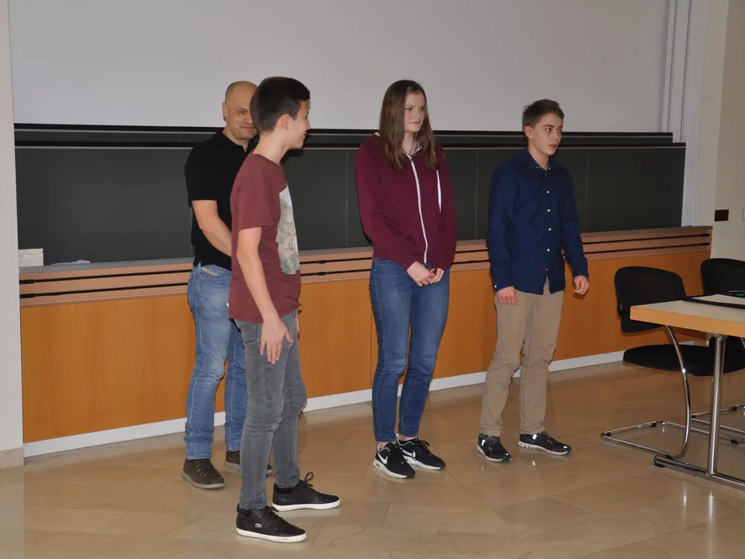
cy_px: 280
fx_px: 1141
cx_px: 339
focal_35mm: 53
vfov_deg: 27.5
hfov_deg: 36.1
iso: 250
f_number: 4.2
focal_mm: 32
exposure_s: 1/60
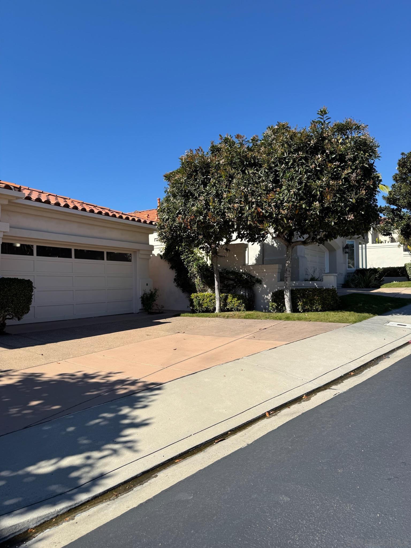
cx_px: 206
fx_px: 380
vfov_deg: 71.6
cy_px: 274
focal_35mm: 24
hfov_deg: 56.8
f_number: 1.78
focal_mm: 6.76
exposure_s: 1/4167
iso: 80
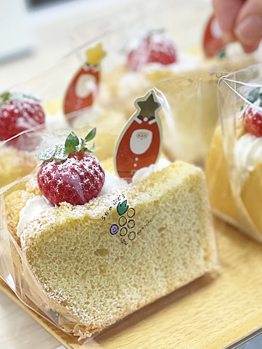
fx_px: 525
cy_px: 174
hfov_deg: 28.0
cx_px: 131
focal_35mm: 52
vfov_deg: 36.8
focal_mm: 6
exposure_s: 1/120
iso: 125
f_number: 2
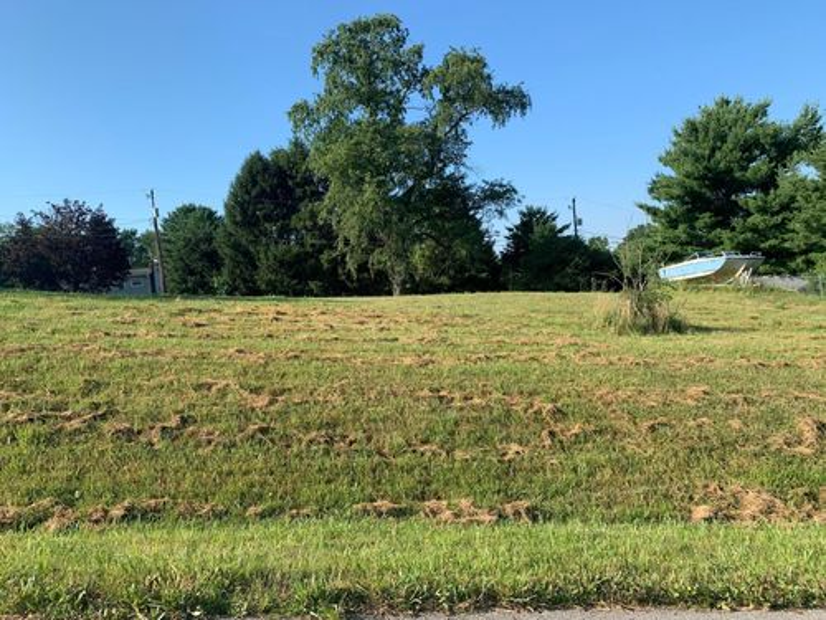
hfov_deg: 67.3
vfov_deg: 53.1
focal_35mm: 26
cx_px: 413
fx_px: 620
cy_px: 310
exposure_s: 1/1282
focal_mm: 4.25
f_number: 1.8
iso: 25
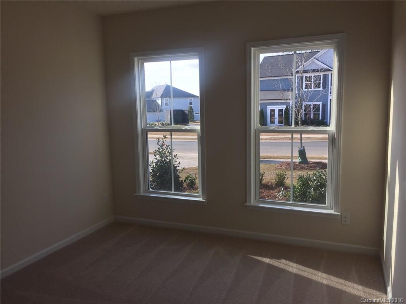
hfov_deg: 61.7
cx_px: 203
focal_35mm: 29
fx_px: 340
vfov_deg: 48.2
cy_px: 152
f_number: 2.2
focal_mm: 4.15
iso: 32
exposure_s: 1/278
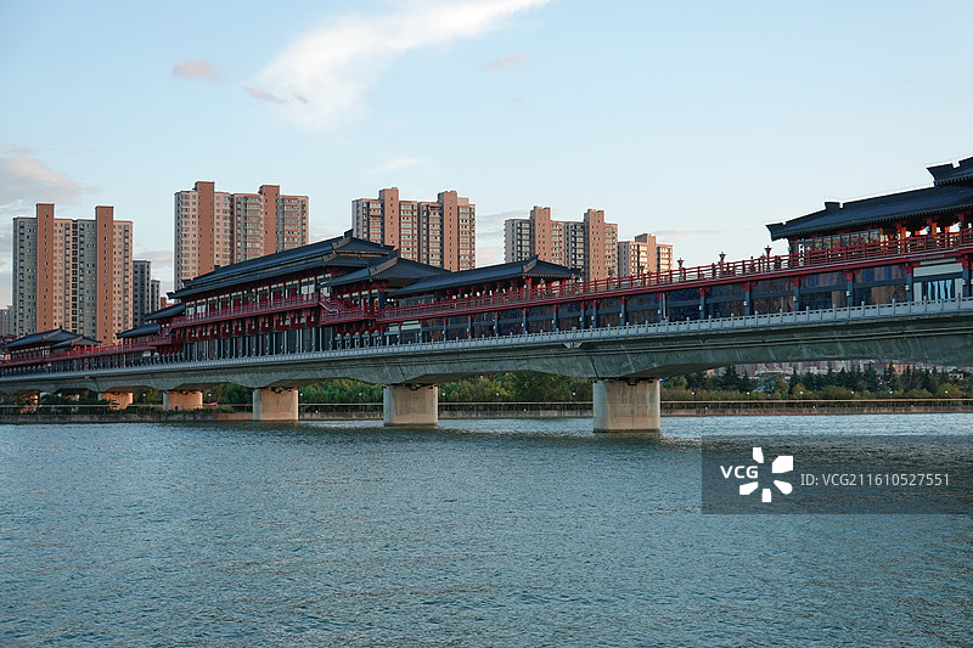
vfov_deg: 23.4
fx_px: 1567
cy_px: 324
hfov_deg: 34.5
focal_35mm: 58
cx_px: 486
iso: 125
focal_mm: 21.56
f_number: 4
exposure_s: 1/100
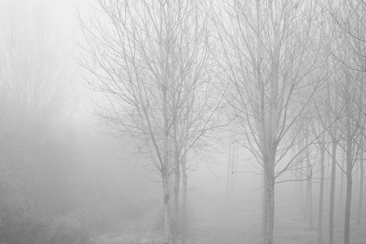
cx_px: 206
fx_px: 783
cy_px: 203
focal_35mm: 77
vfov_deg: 17.5
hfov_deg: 26.3
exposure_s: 1/125
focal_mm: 35
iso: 400
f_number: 8
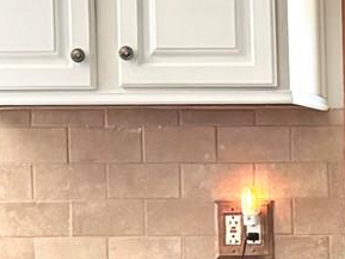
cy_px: 265
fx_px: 1695
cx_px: 758
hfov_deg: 10.4
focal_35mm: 170
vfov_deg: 8.7
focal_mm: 6.76
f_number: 1.78
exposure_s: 1/41
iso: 800
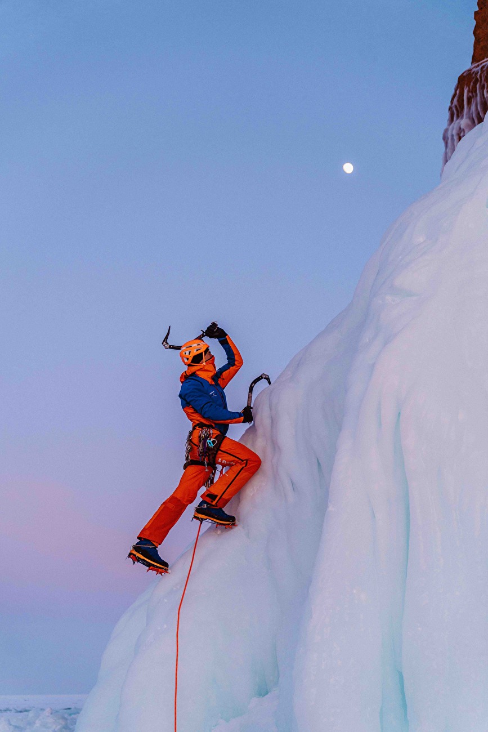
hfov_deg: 30.5
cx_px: 244
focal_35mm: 44
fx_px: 894
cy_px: 366
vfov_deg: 44.5
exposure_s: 1/250
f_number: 2.8
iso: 400
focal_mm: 44
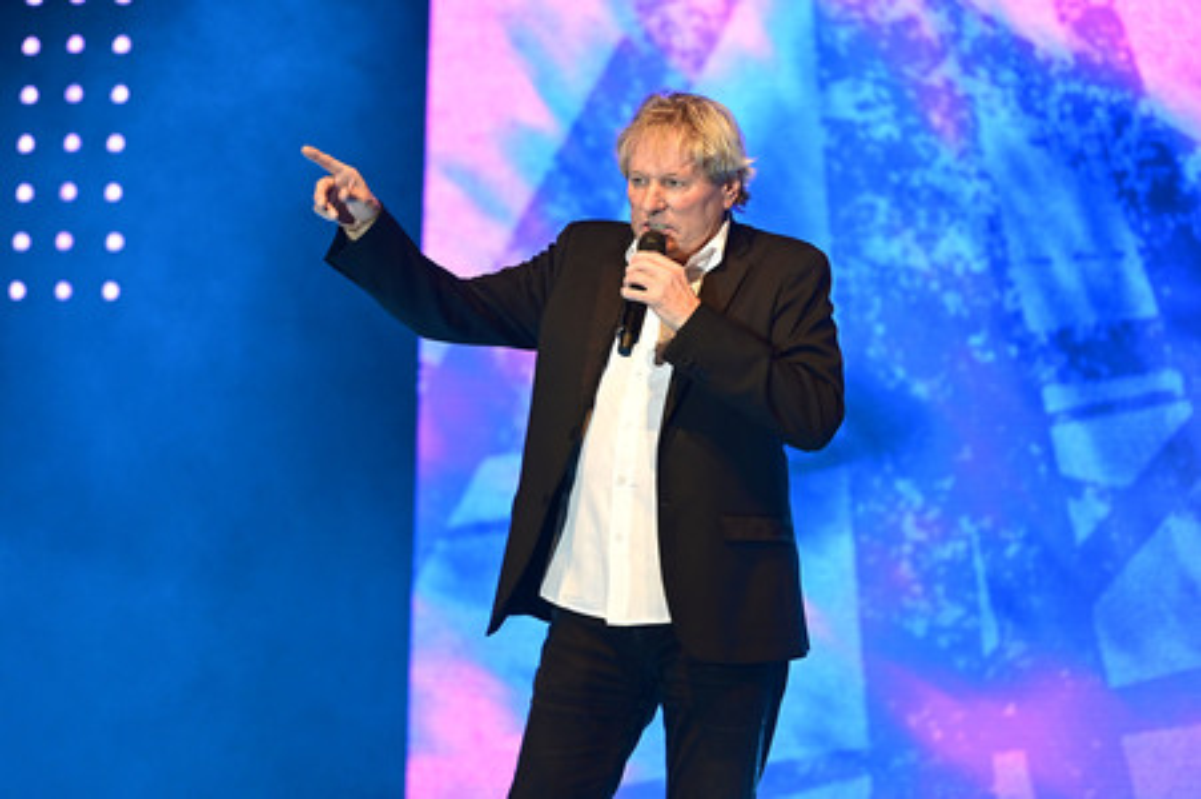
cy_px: 400
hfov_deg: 10.3
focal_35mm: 200
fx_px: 6667
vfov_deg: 6.9
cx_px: 600
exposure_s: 1/200
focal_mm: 200
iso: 1600
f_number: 3.2
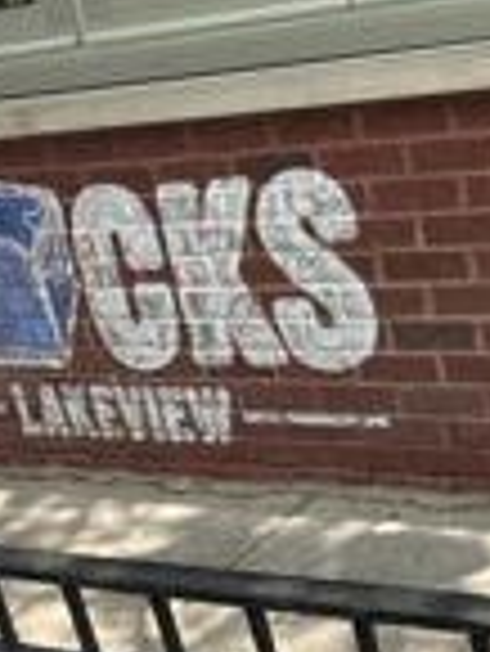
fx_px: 1715
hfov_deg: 16.2
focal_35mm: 91
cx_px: 135
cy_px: 733
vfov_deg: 20.4
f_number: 1.9
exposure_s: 1/199
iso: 25
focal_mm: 2.69
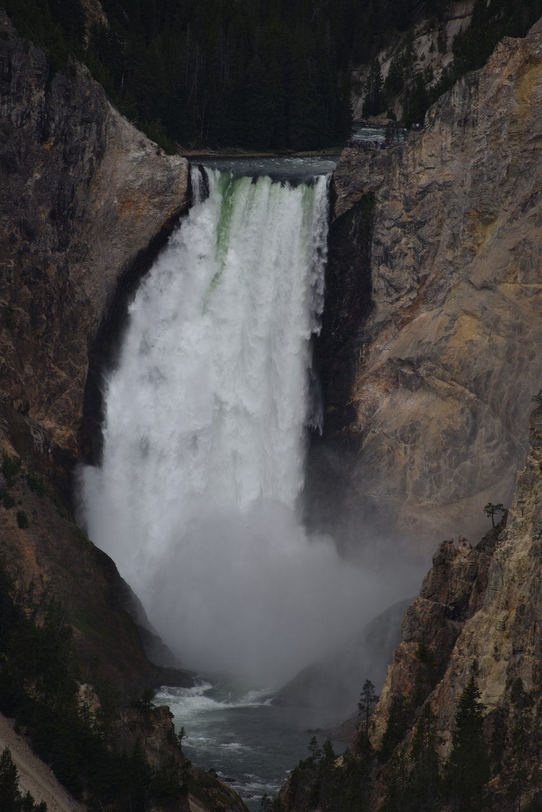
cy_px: 406
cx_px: 271
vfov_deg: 6.9
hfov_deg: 4.6
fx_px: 6771
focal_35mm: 300
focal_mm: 300
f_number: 5.6
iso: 160
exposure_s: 1/640
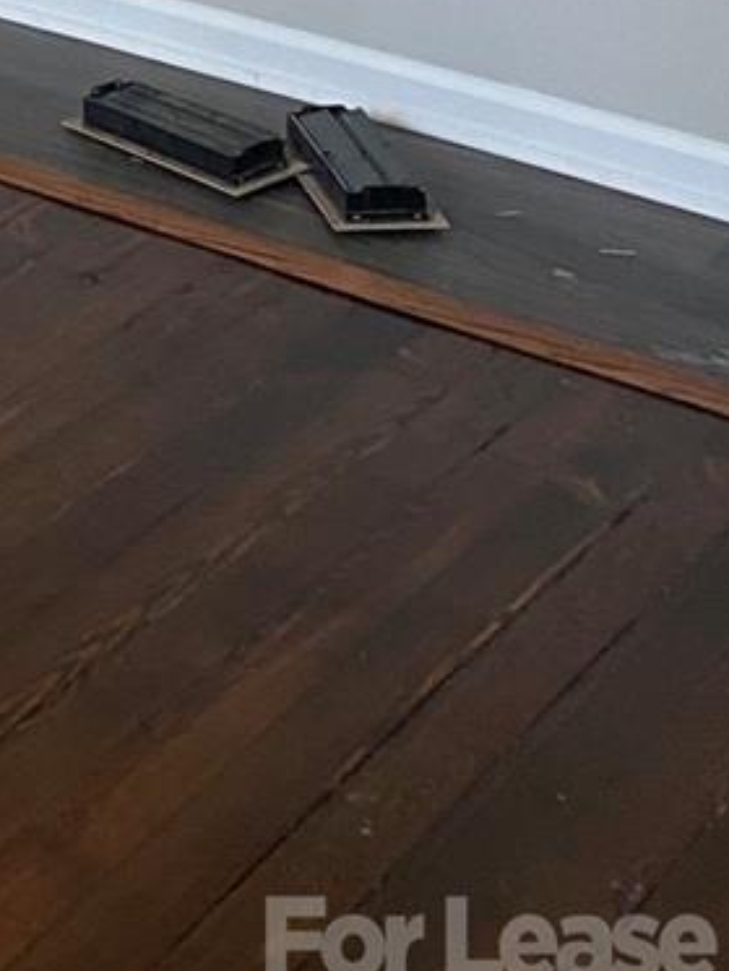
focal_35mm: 107
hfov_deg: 12.4
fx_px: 3003
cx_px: -672
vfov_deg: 15.5
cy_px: -828
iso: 125
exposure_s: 1/72
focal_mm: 4.25
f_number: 1.8
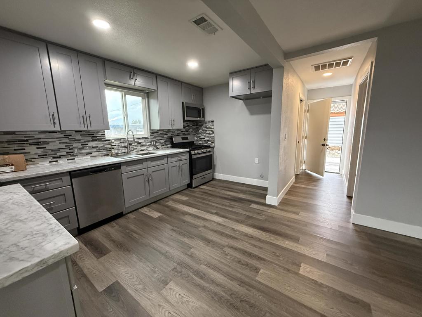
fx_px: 171
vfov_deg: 85.7
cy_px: 158
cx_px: 211
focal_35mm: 14
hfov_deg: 102.1
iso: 640
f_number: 2.2
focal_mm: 2.22
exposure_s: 1/120
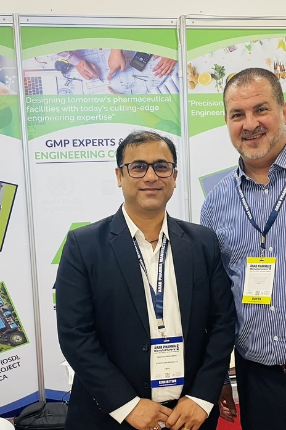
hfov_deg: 25.4
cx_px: 172
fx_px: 632
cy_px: 269
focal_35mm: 53
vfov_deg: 37.3
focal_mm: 4.2
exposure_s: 1/50
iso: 64
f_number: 1.6
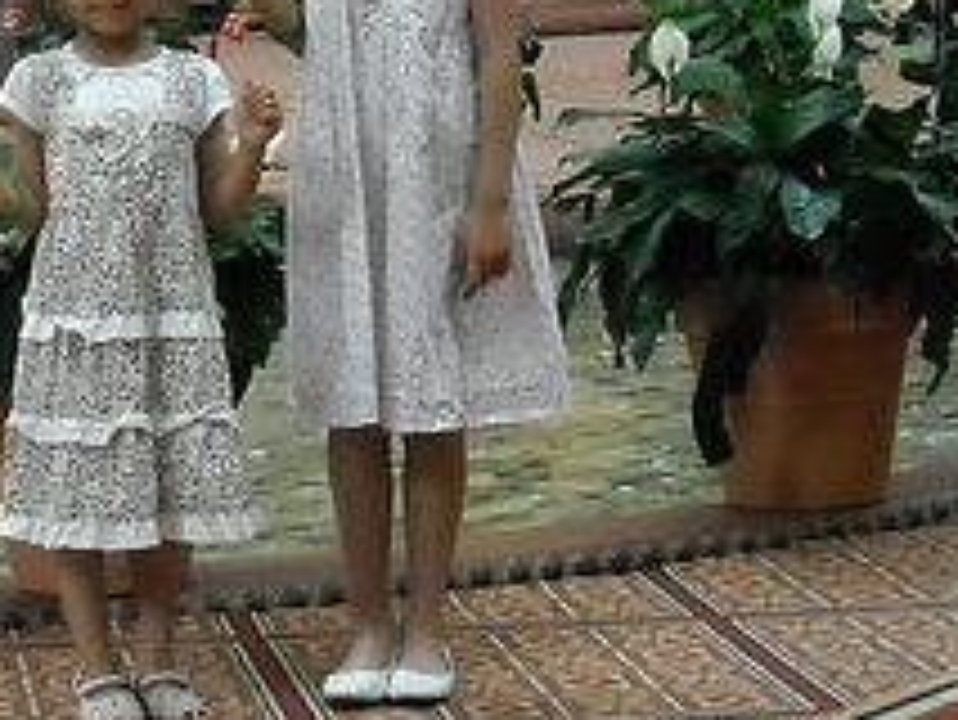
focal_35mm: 138
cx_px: -126
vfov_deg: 10.7
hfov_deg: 13.9
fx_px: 3821
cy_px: -22
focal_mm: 7.92
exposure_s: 1/154
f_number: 3.2
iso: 800
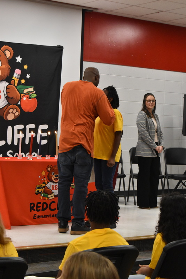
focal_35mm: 82
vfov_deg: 24.6
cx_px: 93
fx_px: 639
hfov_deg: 16.6
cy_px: 140
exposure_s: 1/100
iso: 3600
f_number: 7.1
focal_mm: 55
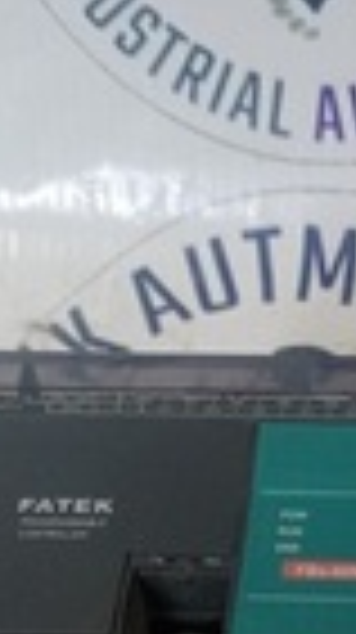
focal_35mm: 108
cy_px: 827
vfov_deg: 18.4
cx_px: 516
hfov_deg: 10.8
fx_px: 1818
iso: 496
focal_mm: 4.05
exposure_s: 1/33.3
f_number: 1.8
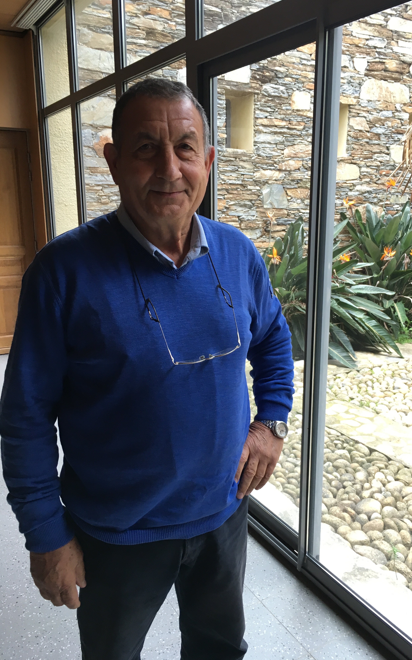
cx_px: 246
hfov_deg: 40.4
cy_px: 330
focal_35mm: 31
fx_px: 557
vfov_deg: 61.2
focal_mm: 4.15
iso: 32
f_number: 2.2
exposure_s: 1/33
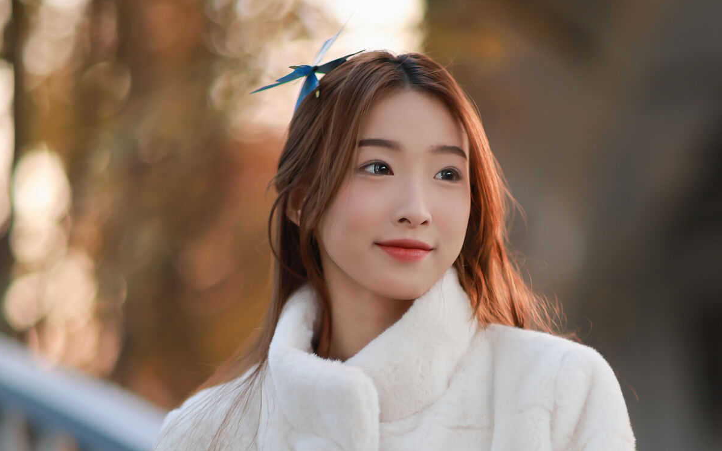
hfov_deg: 16.2
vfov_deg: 10.1
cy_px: 397
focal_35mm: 129
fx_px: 2538
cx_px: 360
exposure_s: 1/100
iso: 100
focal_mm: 85
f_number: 1.2
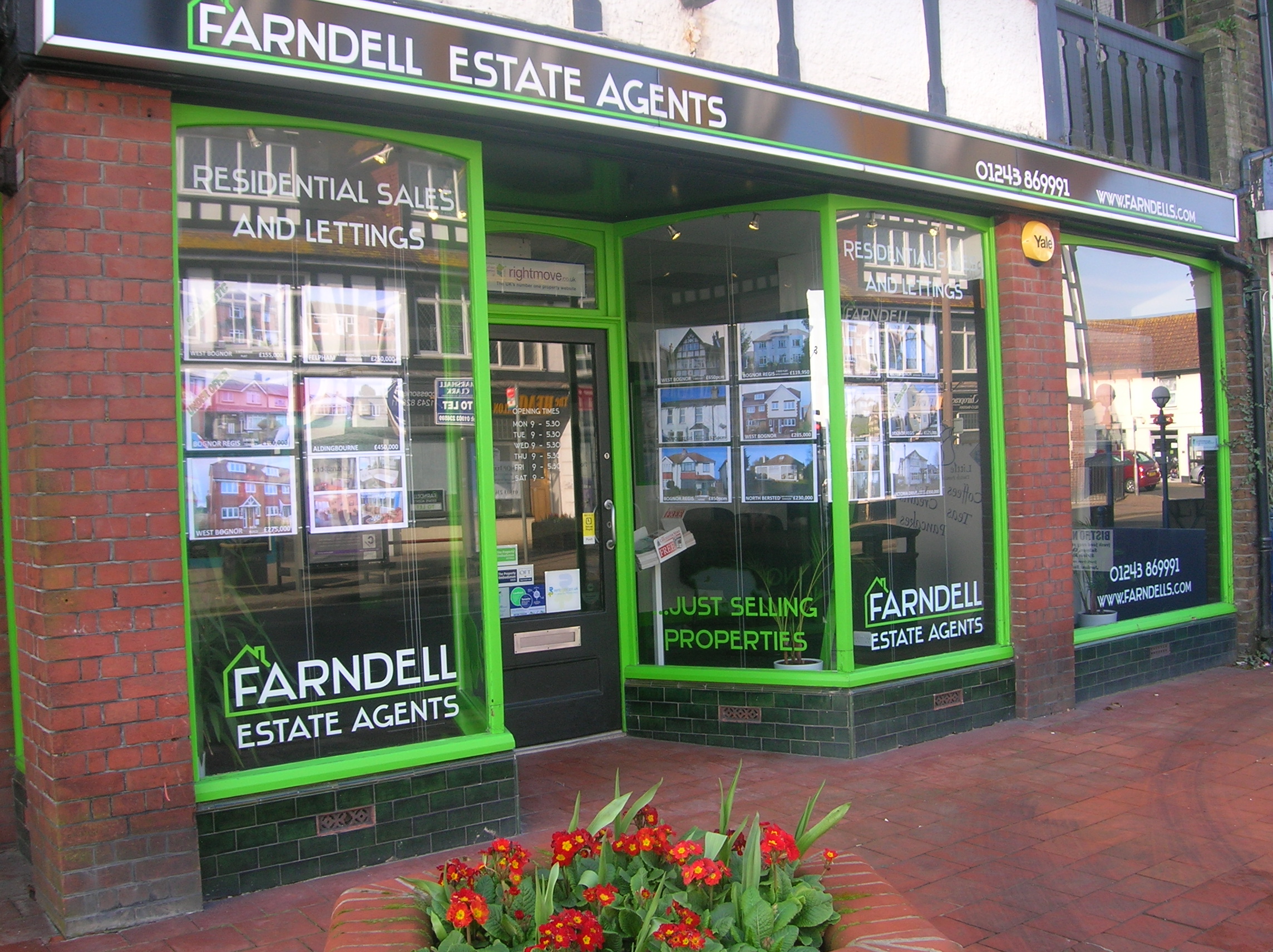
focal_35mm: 34
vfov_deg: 41.7
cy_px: 476
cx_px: 636
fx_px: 1249
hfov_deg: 54.0
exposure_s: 1/37.3
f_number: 4.9
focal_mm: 5.7
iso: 50
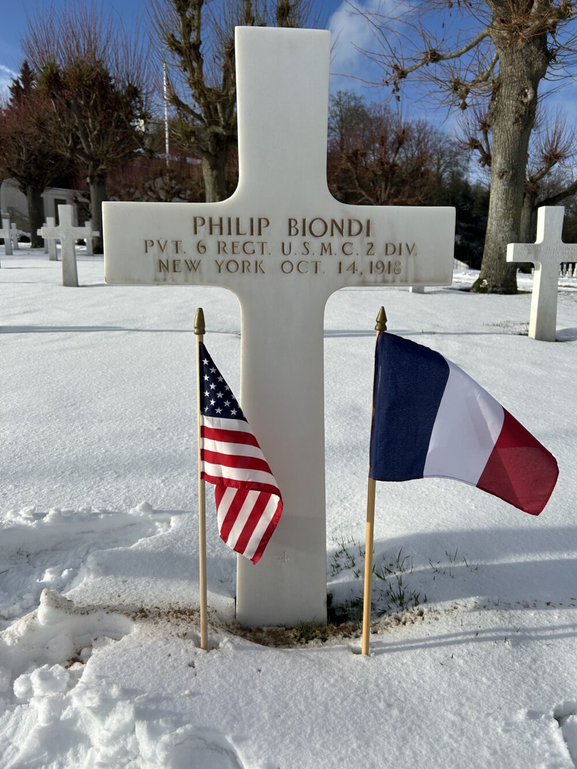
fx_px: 578
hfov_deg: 53.1
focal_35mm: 26
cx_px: 288
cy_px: 384
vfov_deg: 67.3
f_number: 1.5
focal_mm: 5.7
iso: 50
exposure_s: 1/7463
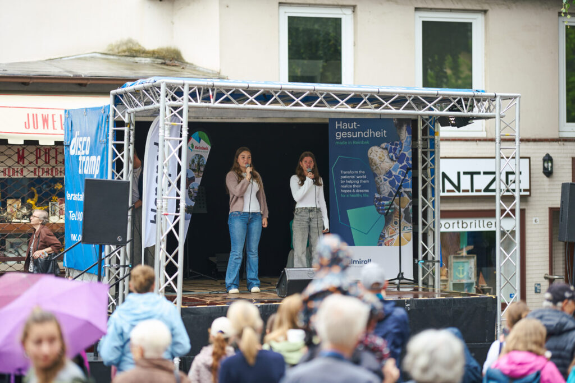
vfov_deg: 13.0
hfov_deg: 19.5
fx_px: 1677
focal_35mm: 105
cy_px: 192
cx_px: 288
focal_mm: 105
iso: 125
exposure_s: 1/400
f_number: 1.4
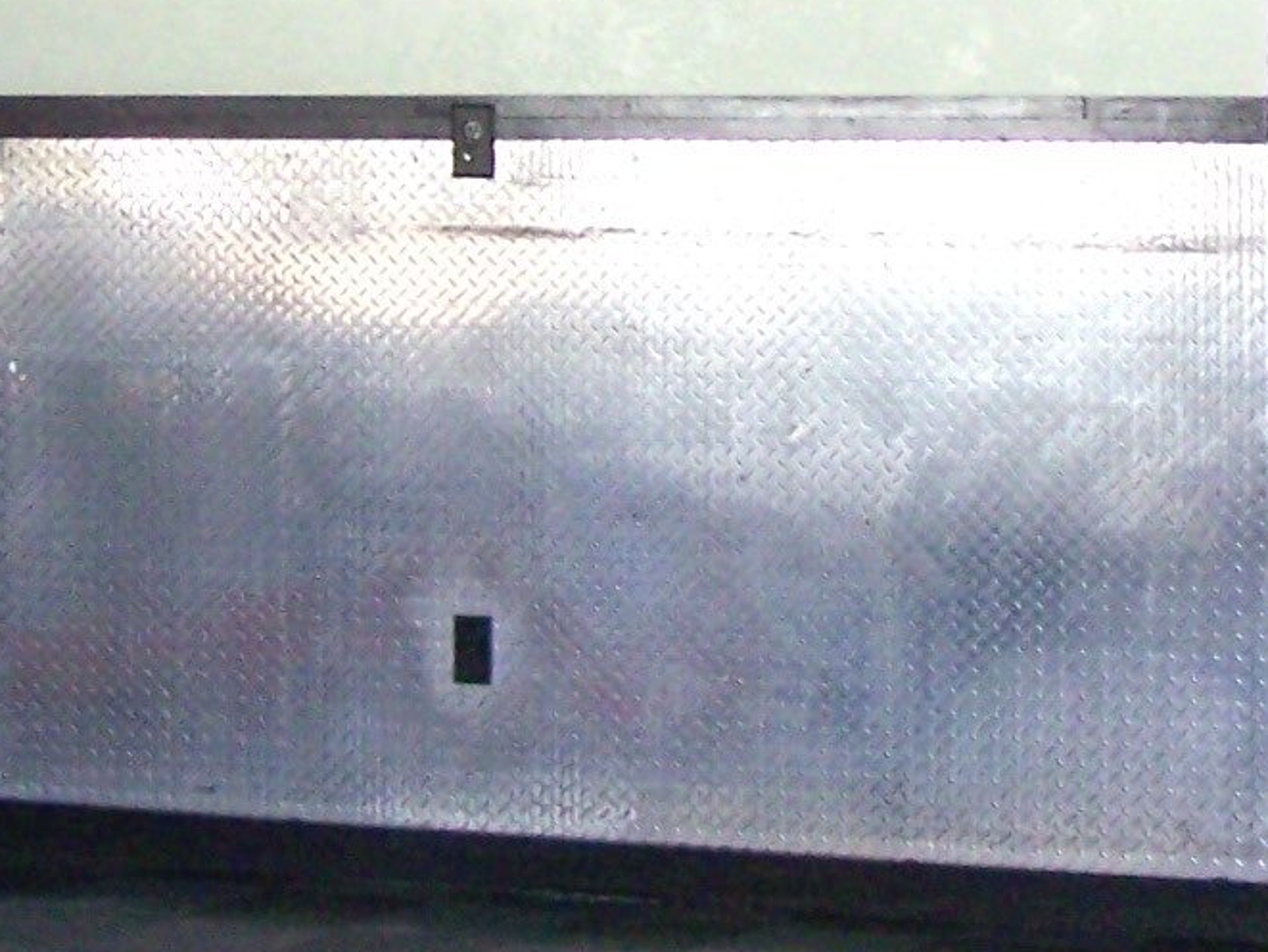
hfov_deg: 13.2
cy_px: 225
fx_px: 5459
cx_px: 1019
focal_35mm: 149
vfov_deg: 9.9
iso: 160
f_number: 2.8
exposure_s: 1/60
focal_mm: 6.3
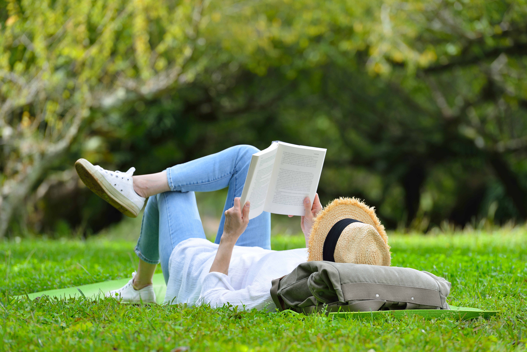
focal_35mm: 200
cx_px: 264
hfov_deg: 10.3
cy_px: 176
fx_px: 2929
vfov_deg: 6.9
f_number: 4.5
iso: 100
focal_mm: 200
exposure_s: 1/160
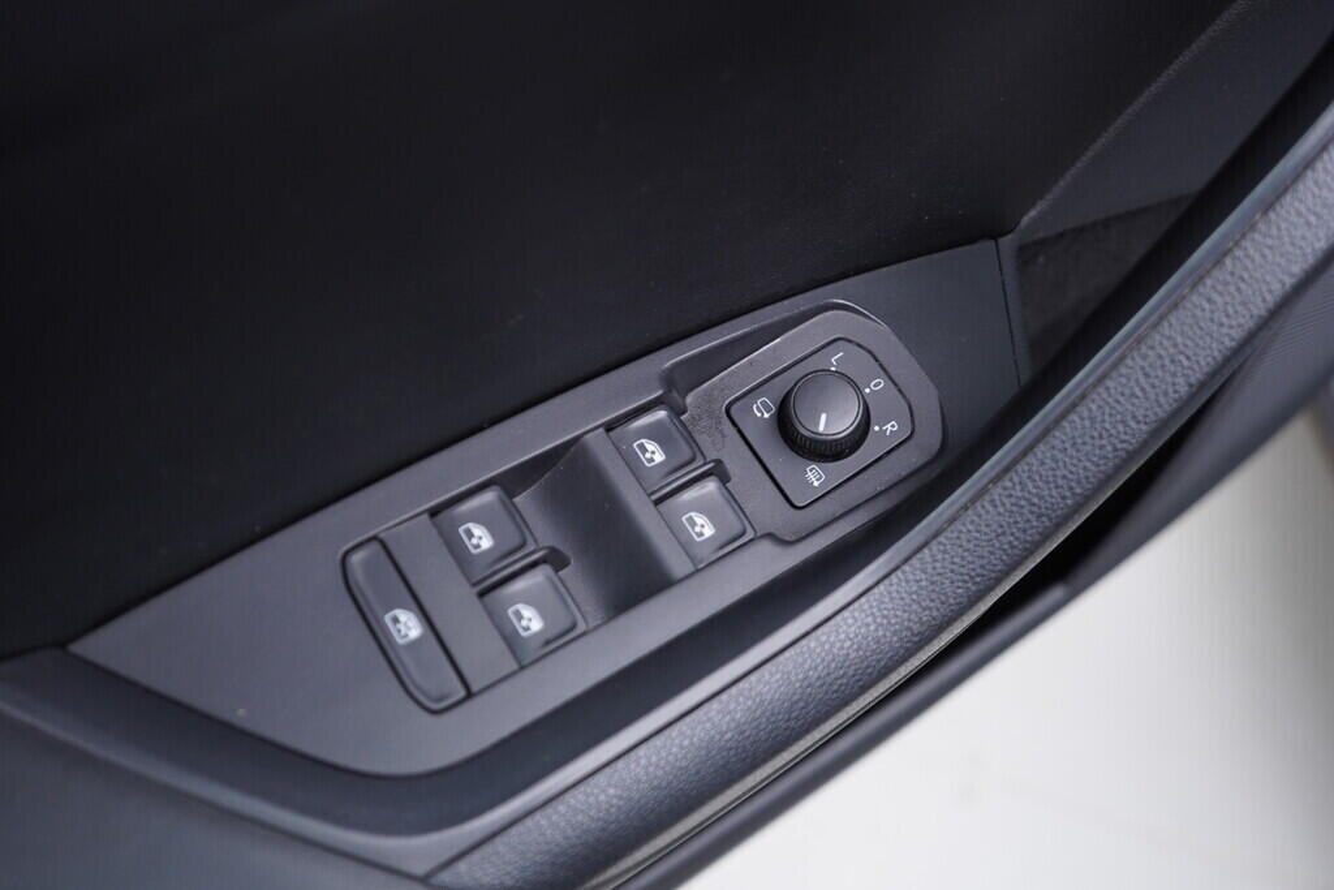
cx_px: 667
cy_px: 445
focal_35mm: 36
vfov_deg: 36.9
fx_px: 1334
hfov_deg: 53.1
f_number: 2.8
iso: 250
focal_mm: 24
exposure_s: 1/40
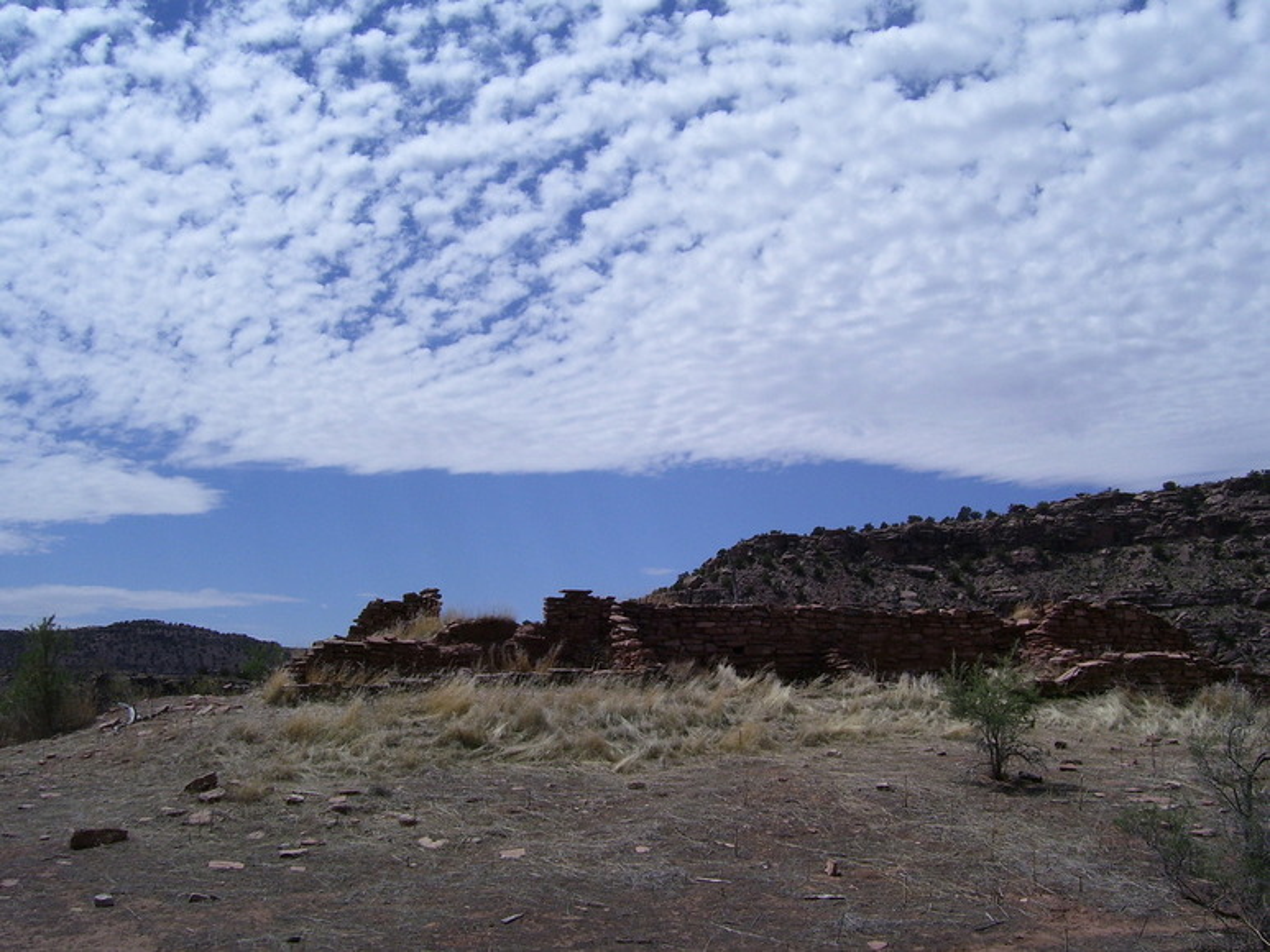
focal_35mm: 34
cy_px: 476
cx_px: 635
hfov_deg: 54.0
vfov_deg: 41.8
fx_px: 1248
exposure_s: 1/1500
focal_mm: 5.6
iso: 80
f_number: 4.8
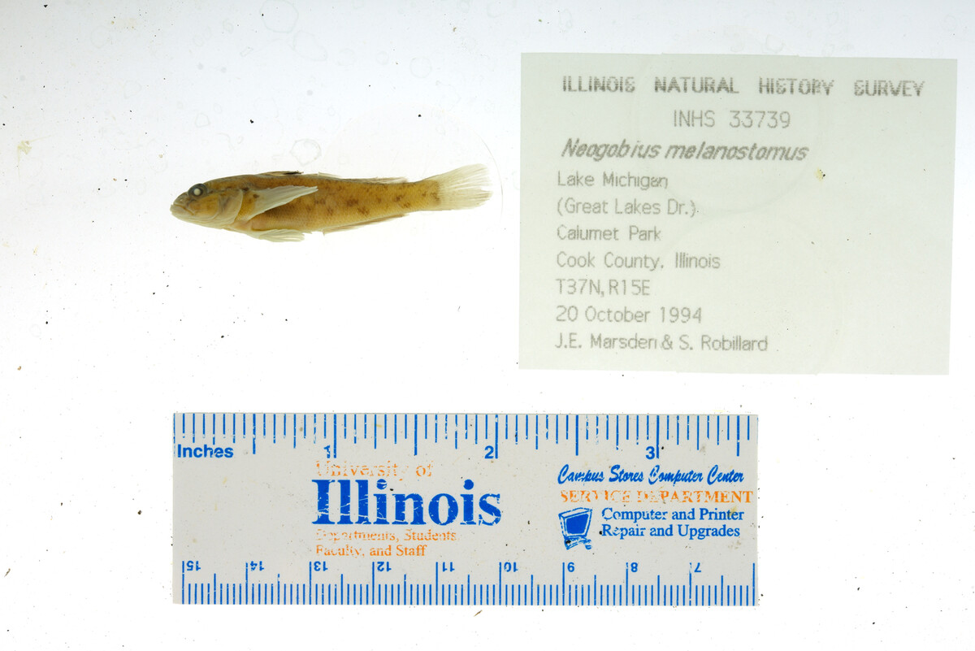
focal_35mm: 60
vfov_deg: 22.6
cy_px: 326
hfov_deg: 33.4
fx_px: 1625
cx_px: 488
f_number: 10
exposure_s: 1/200
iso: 100
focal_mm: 60
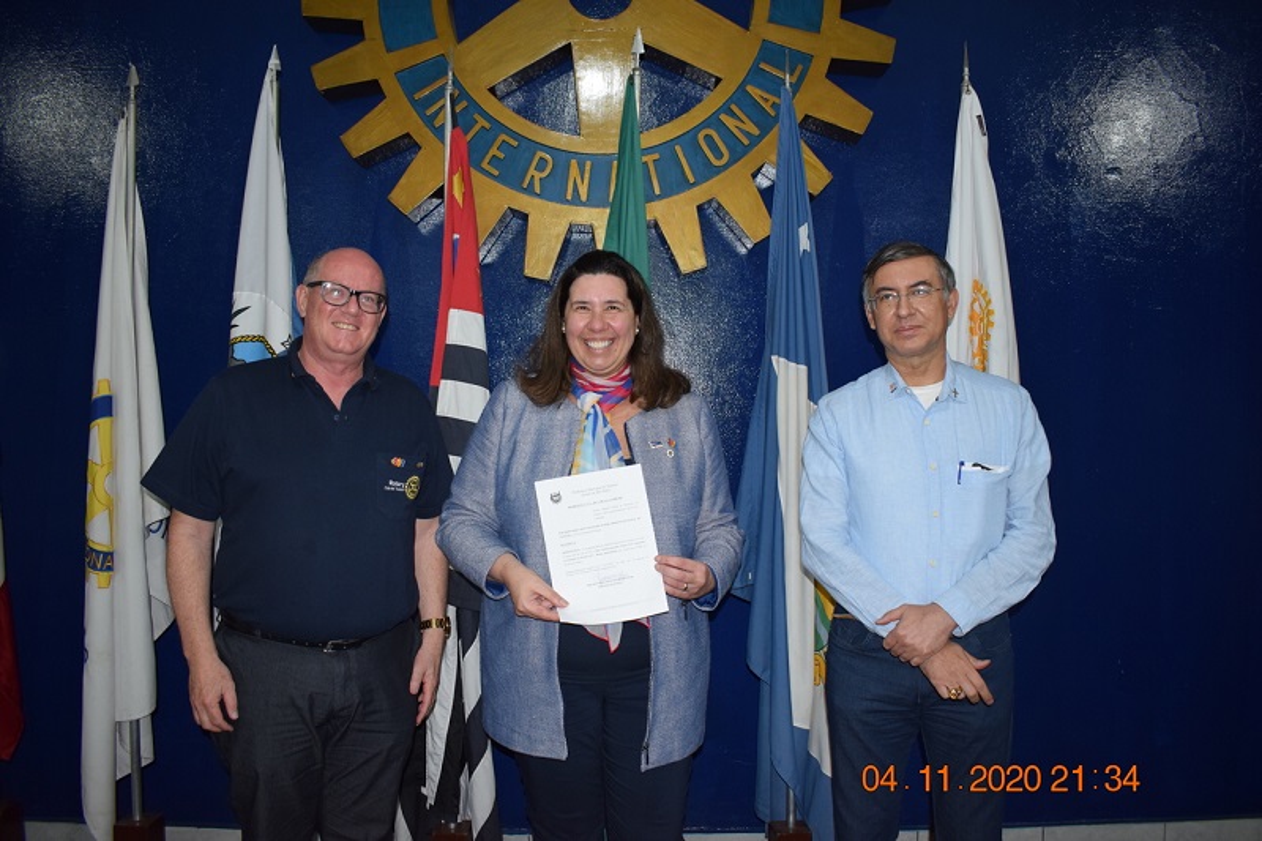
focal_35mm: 27
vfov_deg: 47.9
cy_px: 420
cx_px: 631
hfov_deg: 67.4
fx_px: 946
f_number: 3.5
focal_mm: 18
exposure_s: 1/60
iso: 900
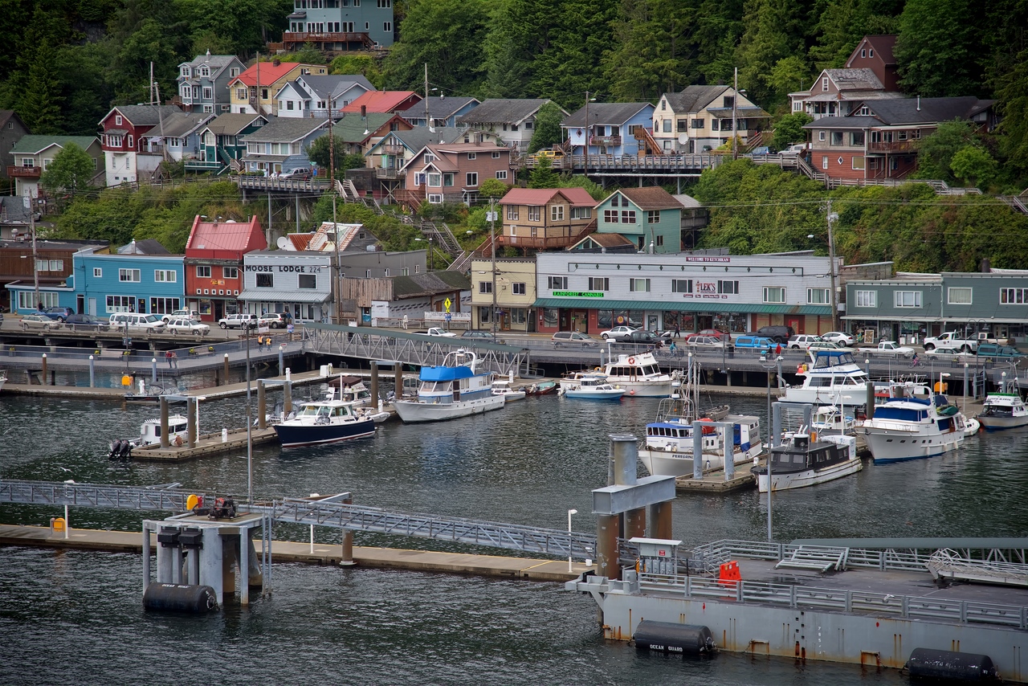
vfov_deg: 11.4
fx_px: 3427
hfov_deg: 17.1
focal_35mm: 120
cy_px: 343
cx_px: 514
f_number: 5
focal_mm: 120
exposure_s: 1/250
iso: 100
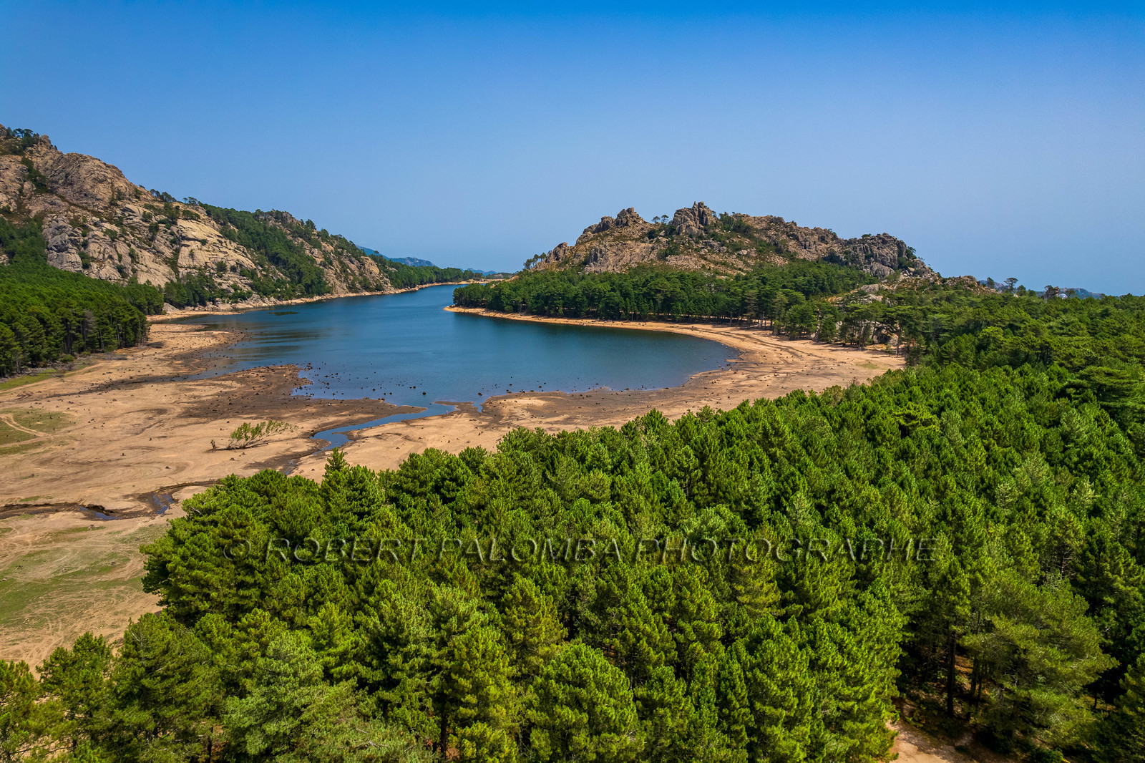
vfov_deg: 57.2
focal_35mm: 22
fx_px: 700
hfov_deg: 78.6
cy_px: 382
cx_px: 572
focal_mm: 8.4
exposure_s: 1/2000
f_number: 2.8
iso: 100
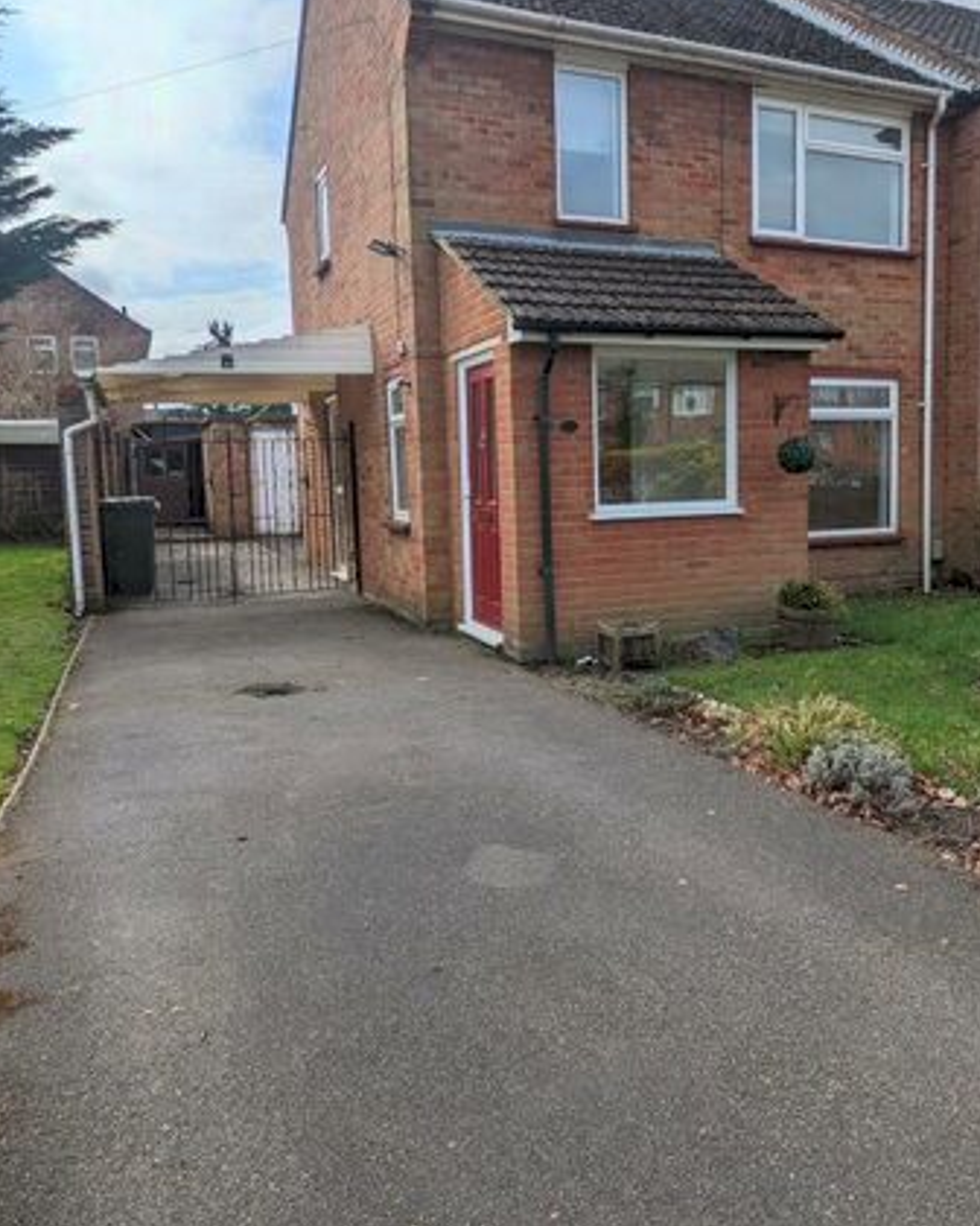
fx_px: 943
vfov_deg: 65.9
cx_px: 569
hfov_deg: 54.7
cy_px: 556
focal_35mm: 26
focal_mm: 2.22
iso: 30
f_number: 2.2
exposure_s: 1/2481
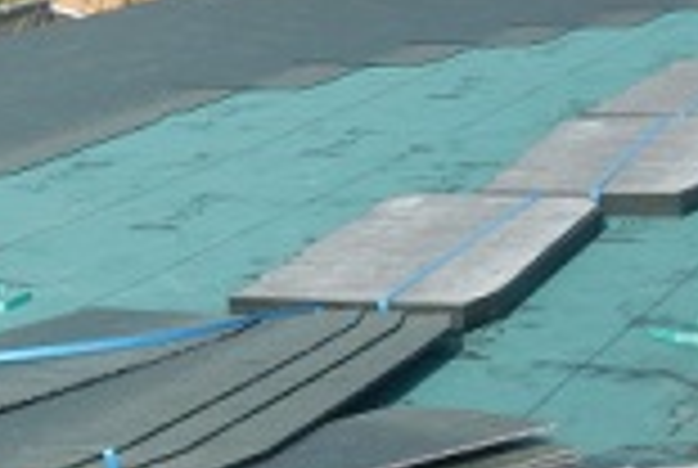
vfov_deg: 12.1
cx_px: -189
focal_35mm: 114
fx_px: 2215
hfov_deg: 16.9
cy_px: 266
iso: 64
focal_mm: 6.66
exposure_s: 1/320
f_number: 3.9
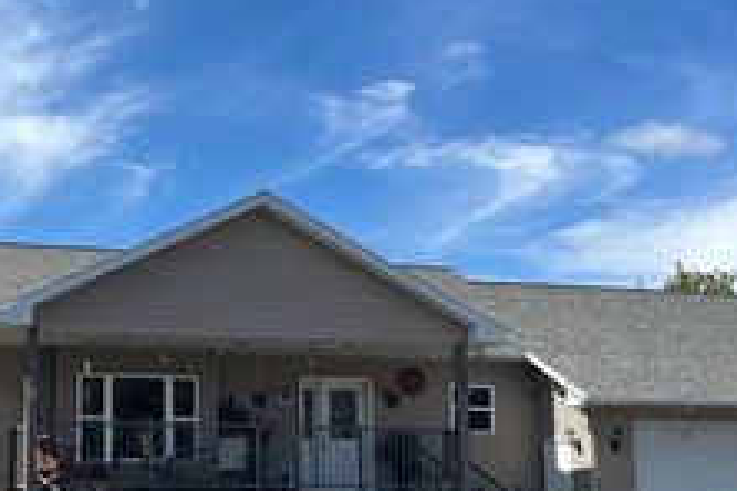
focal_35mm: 61
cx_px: 209
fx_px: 1249
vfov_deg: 22.1
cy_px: 340
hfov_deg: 32.4
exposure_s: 1/2101
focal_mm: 5.1
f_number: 1.6
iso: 50
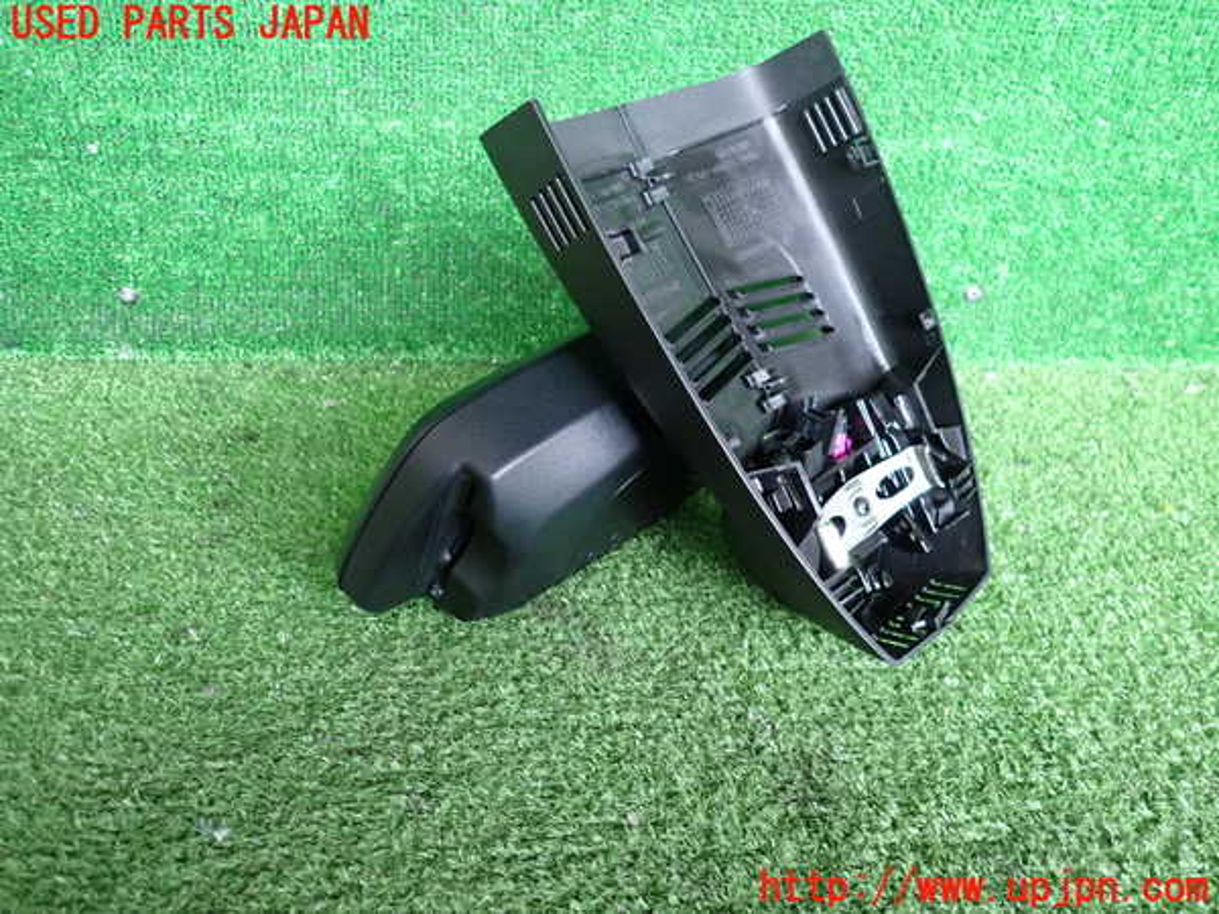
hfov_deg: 69.4
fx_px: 880
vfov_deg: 54.9
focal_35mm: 25
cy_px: 457
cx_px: 610
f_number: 2
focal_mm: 4.5
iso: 500
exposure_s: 1/30
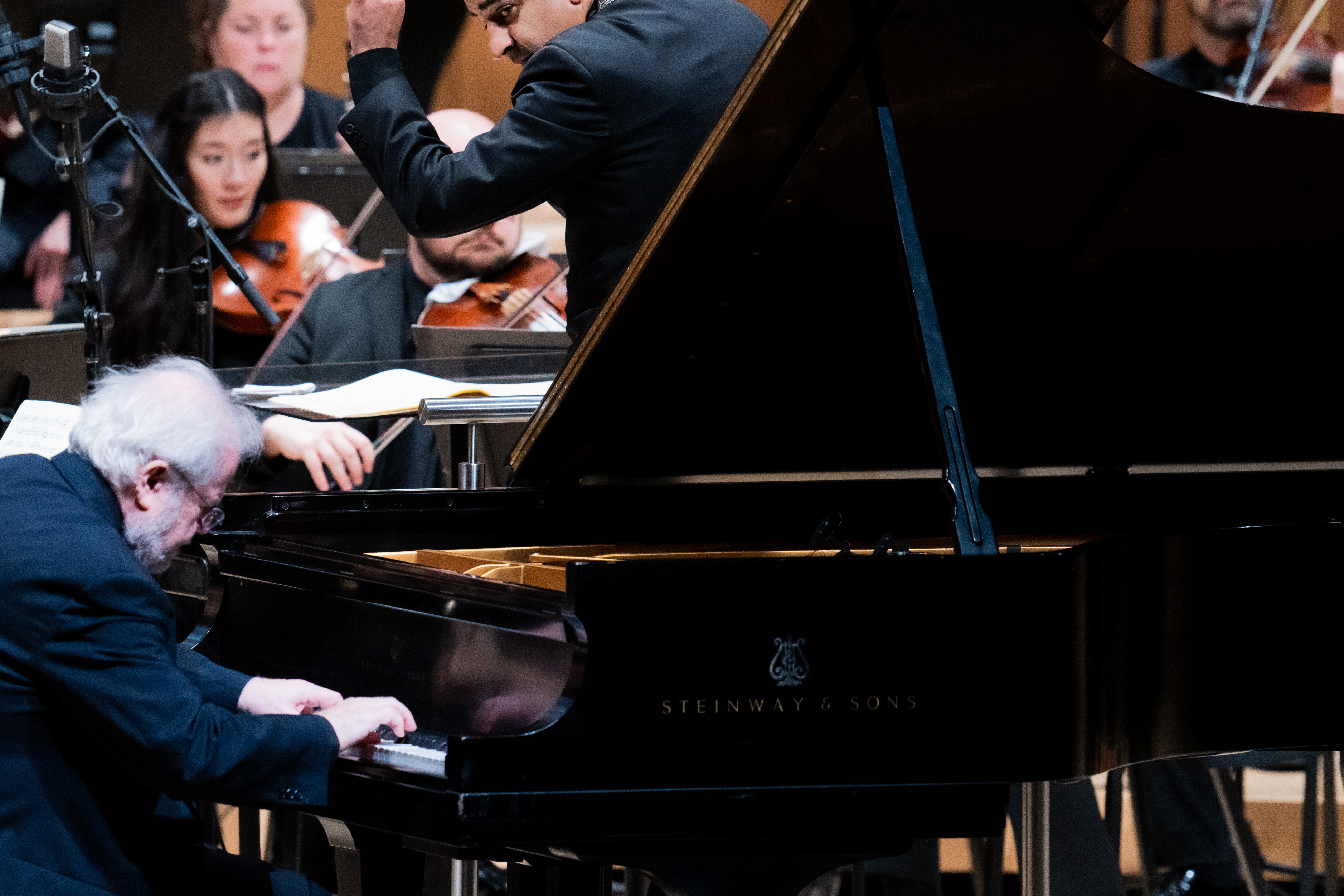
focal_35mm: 590
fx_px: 22026
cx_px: 407
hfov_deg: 3.5
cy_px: 430
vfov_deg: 2.3
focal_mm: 400
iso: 1600
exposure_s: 1/250
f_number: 4.5
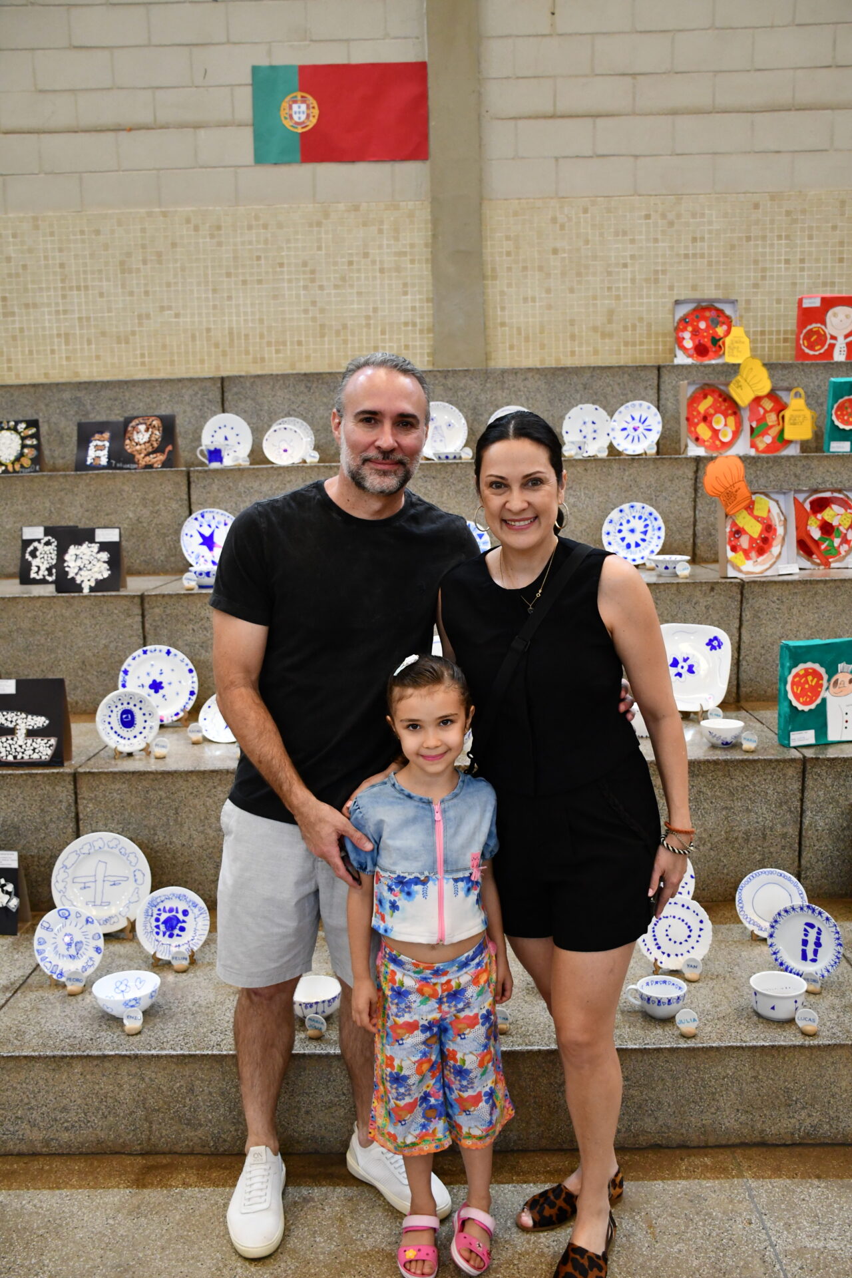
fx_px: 1171
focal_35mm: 33
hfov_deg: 40.0
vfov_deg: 57.2
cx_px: 426
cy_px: 639
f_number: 3.5
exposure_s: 1/125
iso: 1800
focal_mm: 22
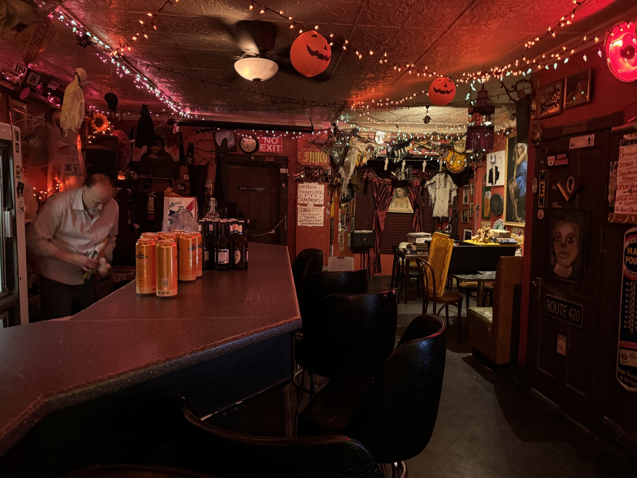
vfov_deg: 56.8
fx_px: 442
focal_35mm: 24
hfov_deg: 71.6
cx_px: 318
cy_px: 239
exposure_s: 1/30
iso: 1600
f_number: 1.78
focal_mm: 6.76
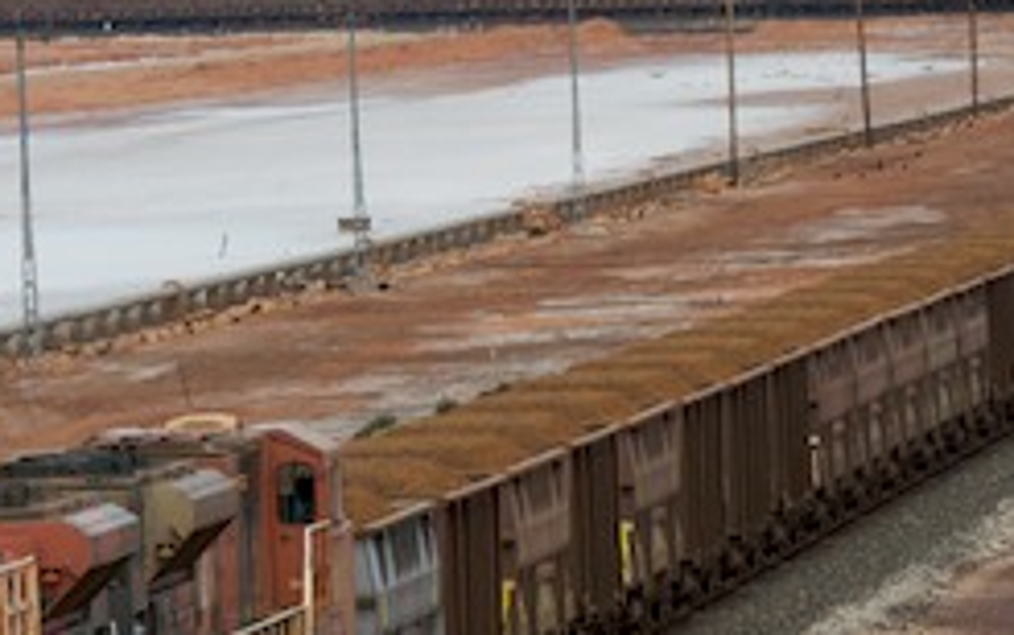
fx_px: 18496
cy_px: 371
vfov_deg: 2.0
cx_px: 717
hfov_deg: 3.1
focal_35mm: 669
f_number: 16
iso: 320
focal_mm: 180
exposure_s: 1/250
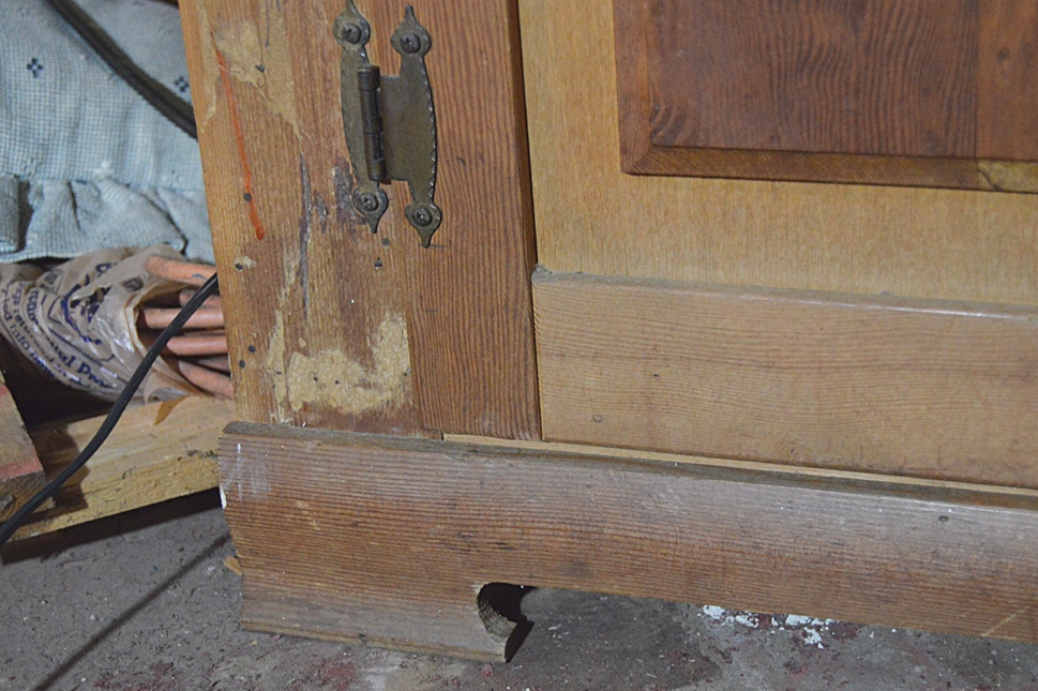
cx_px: 535
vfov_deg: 20.9
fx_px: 1873
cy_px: 344
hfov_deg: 31.0
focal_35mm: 65
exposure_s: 1/20
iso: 3200
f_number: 5
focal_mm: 42
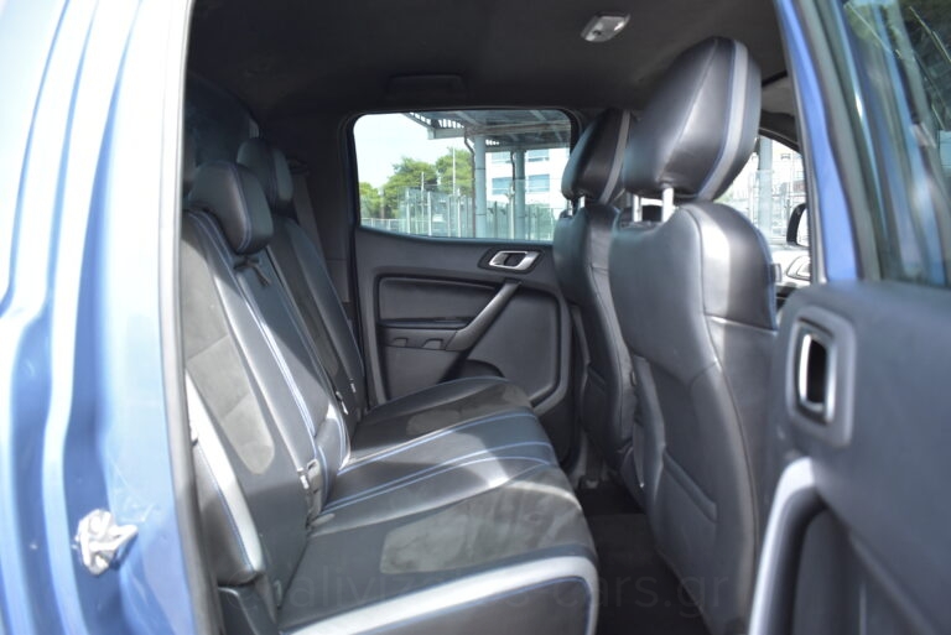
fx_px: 714
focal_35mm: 27
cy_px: 318
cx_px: 476
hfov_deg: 67.4
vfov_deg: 48.0
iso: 1600
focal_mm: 18
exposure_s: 1/640
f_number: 3.5
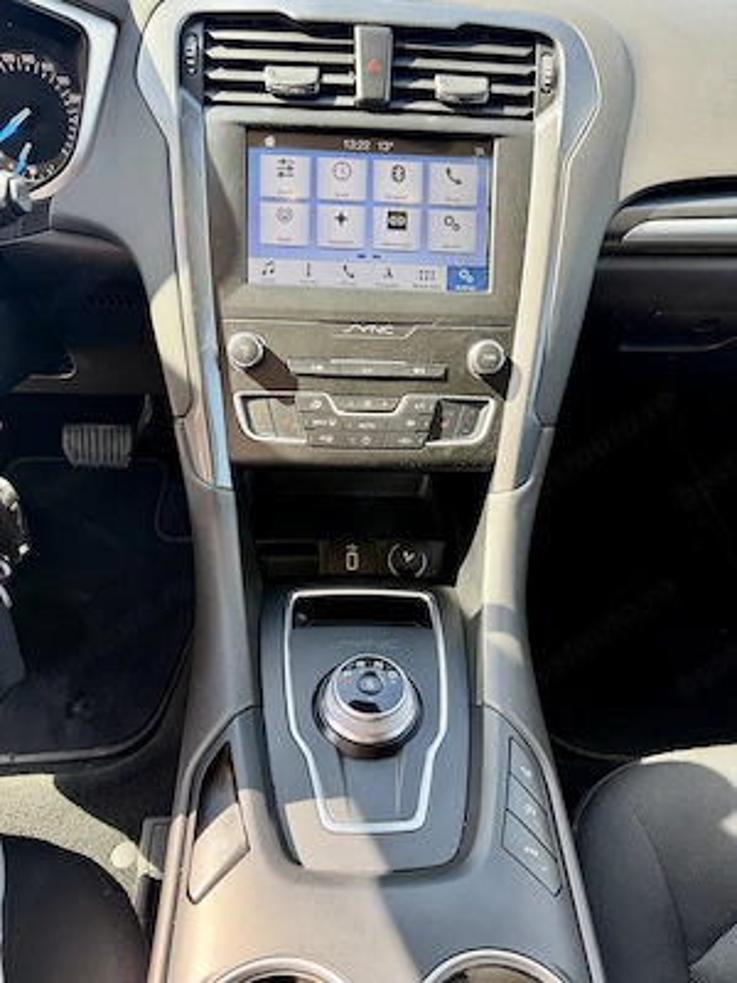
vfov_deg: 71.6
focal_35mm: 24
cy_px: 492
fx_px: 681
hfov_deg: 56.8
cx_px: 368
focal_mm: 6.76
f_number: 1.78
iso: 80
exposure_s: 1/185
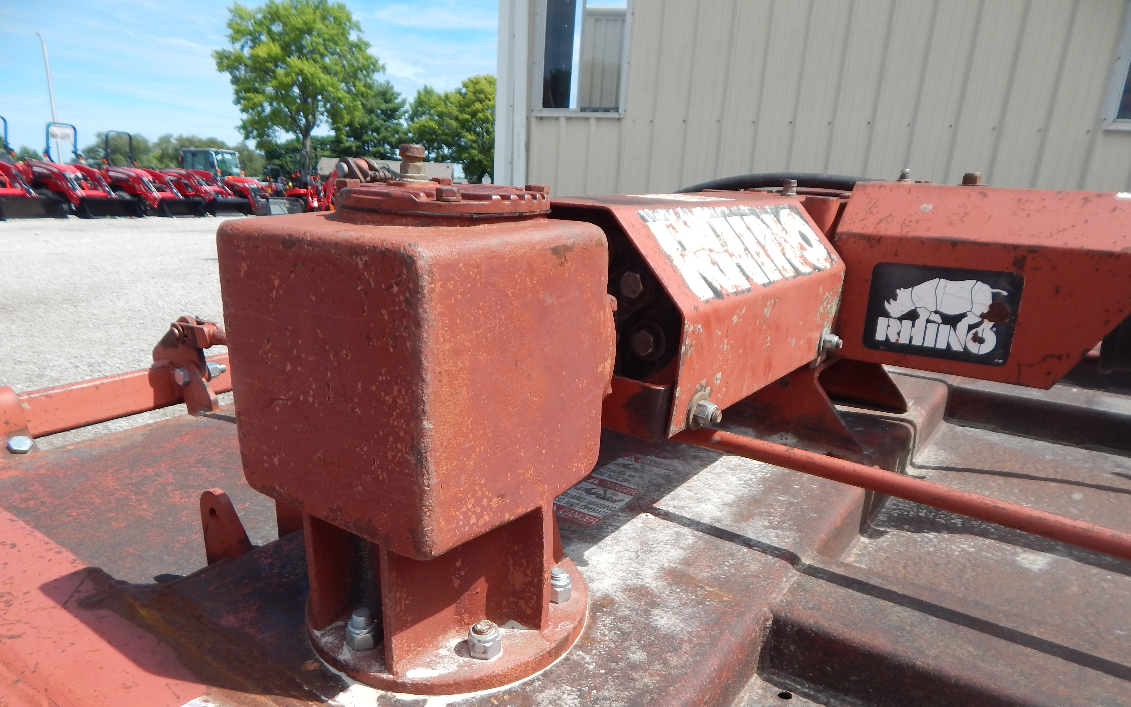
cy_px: 430
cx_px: 552
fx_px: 740
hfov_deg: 74.8
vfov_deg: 50.7
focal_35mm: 24
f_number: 6
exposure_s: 1/400
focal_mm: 4
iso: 125
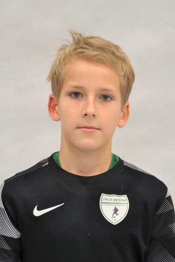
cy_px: 131
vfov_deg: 18.2
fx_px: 820
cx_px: 88
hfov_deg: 12.2
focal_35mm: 112
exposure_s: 1/30
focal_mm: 75
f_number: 5
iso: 640
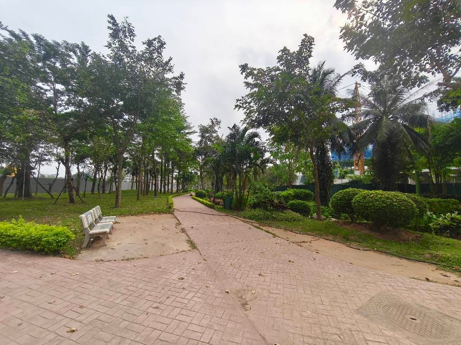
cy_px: 172
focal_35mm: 15
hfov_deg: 98.2
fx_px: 200
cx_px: 230
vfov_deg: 81.7
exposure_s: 1/233
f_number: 2.2
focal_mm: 1.91
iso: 50
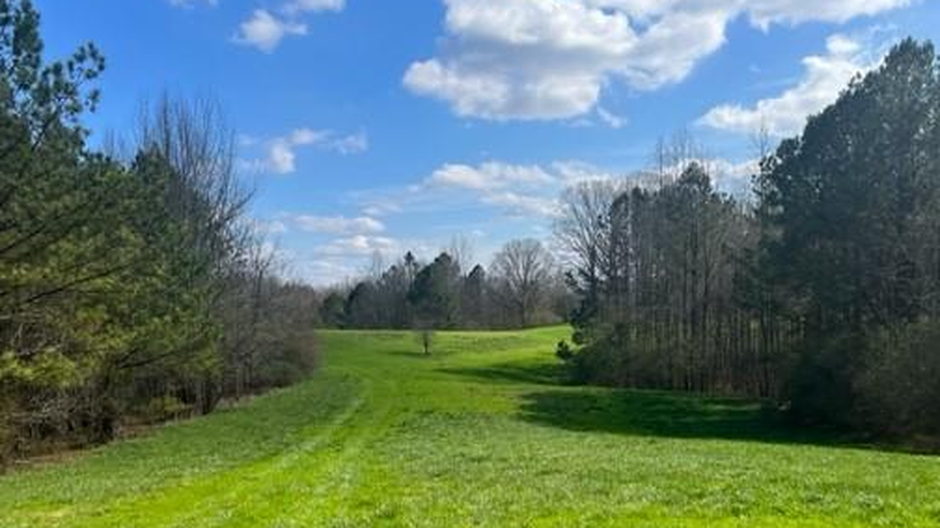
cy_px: 397
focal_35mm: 36
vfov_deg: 32.2
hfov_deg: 55.2
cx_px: 433
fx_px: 897
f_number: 1.6
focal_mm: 5.1
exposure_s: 1/3311
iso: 50
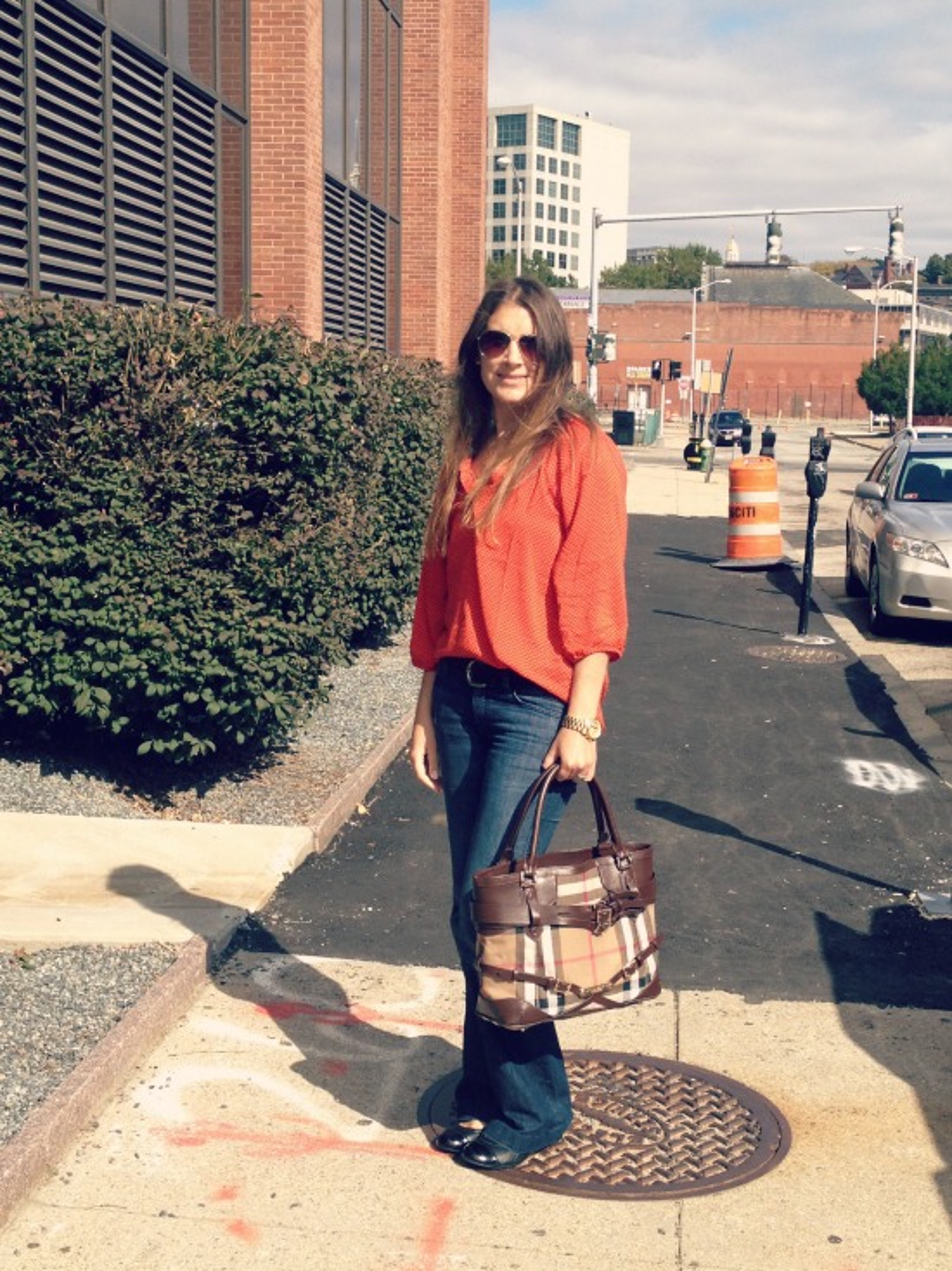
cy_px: 636
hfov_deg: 40.7
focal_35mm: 35
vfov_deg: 52.6
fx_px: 1284
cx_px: 476
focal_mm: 4.28
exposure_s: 1/1416
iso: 50
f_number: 2.4
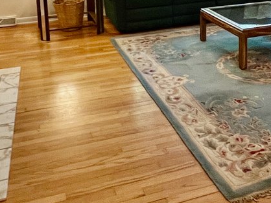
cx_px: 194
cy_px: -29
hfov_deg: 39.6
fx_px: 368
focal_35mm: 47
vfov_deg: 27.8
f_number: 1.8
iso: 500
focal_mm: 1.57
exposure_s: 1/60
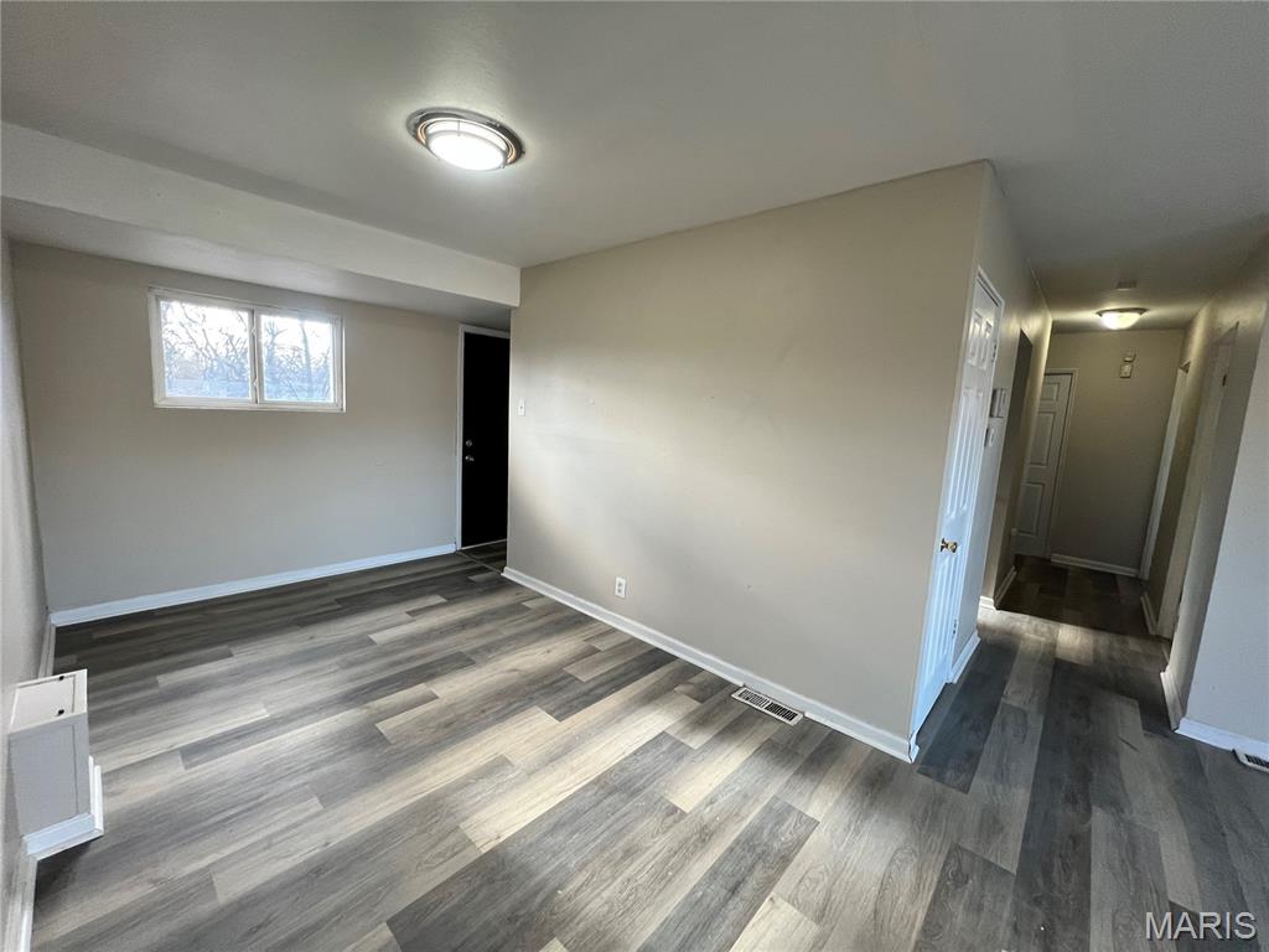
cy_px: 476
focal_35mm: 13
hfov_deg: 106.2
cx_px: 634
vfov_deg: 89.9
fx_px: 477
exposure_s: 1/120
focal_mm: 1.57
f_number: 1.8
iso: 160
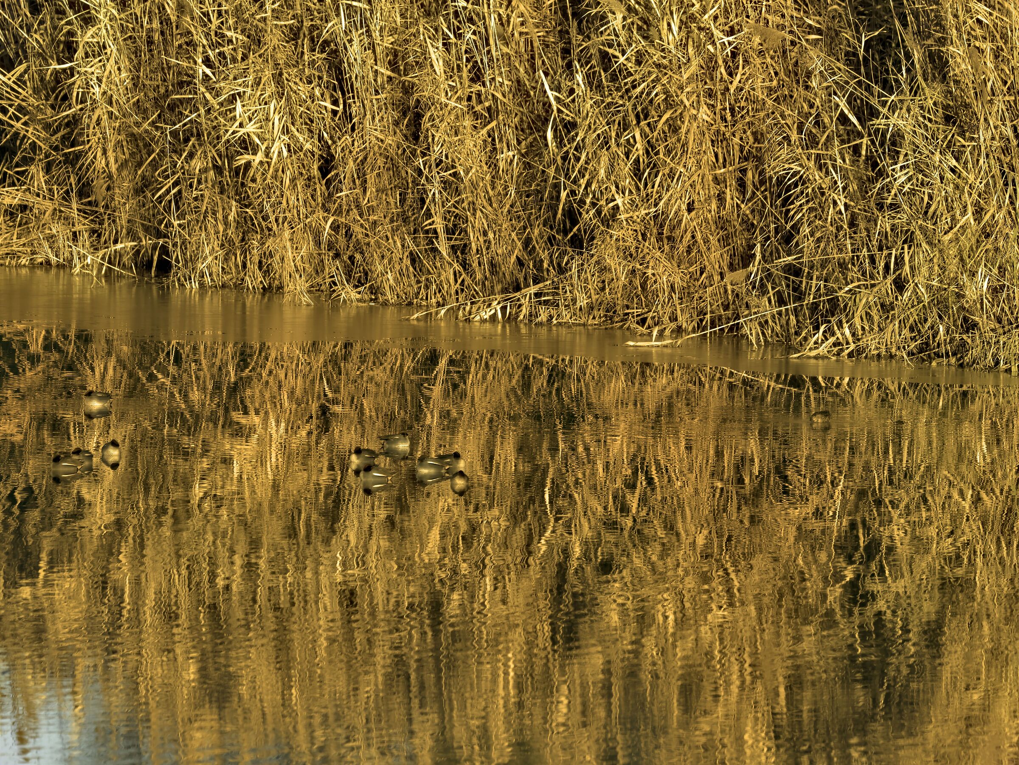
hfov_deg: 3.3
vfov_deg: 2.5
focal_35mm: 600
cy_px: 382
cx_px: 510
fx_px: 17662
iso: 1250
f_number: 5.6
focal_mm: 300
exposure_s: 1/1300
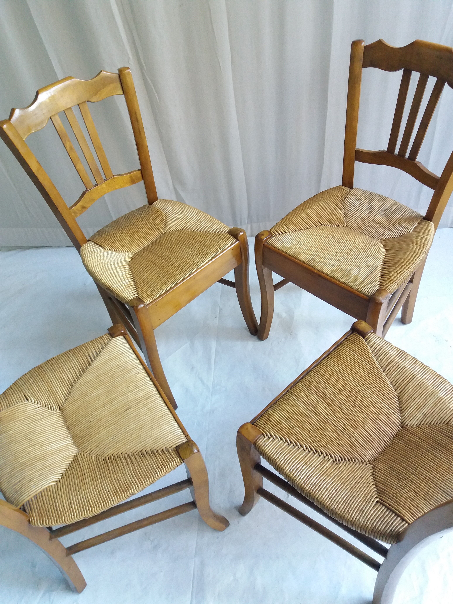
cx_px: 226
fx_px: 489
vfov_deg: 63.4
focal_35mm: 28
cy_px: 302
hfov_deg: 49.7
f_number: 1.9
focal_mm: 3.7
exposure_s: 1/33
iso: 160
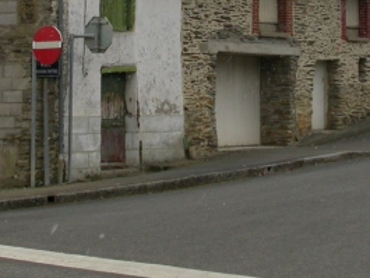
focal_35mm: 116
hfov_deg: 17.0
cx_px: 190
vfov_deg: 12.6
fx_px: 1240
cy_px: -25
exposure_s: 1/119
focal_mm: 9.3
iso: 100
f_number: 4.4
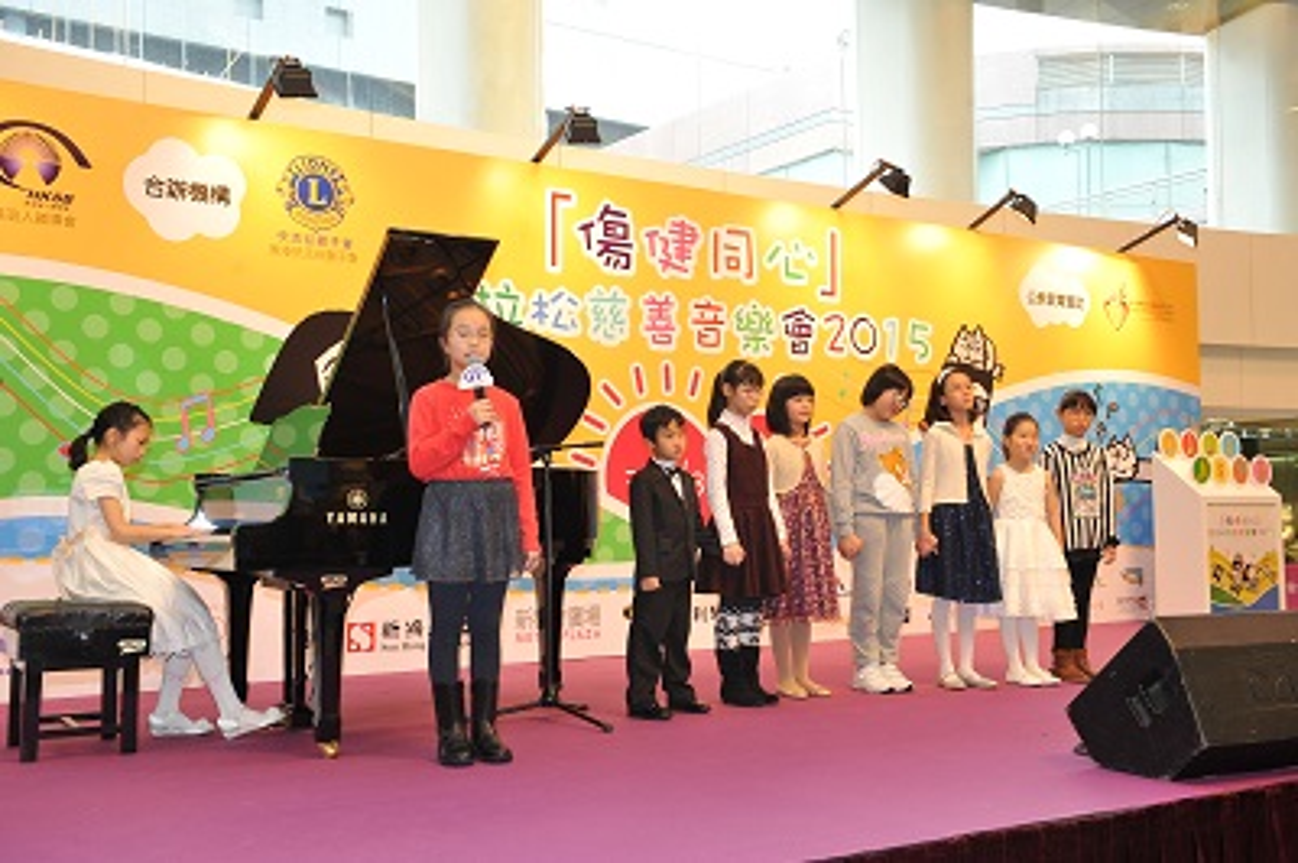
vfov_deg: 33.3
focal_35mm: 40
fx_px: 1441
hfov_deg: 48.5
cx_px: 649
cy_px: 432
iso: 400
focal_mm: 40
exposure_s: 1/50
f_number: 5.6
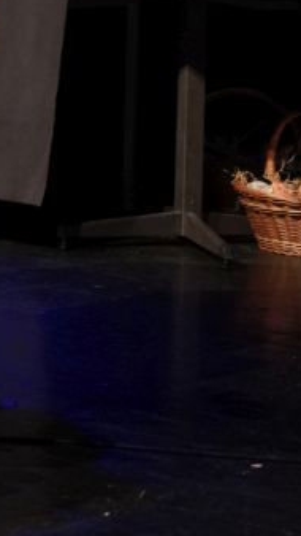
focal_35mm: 230
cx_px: -181
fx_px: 3265
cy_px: -227
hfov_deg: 5.2
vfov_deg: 9.2
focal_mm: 50
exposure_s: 1/80
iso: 1600
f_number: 2.8
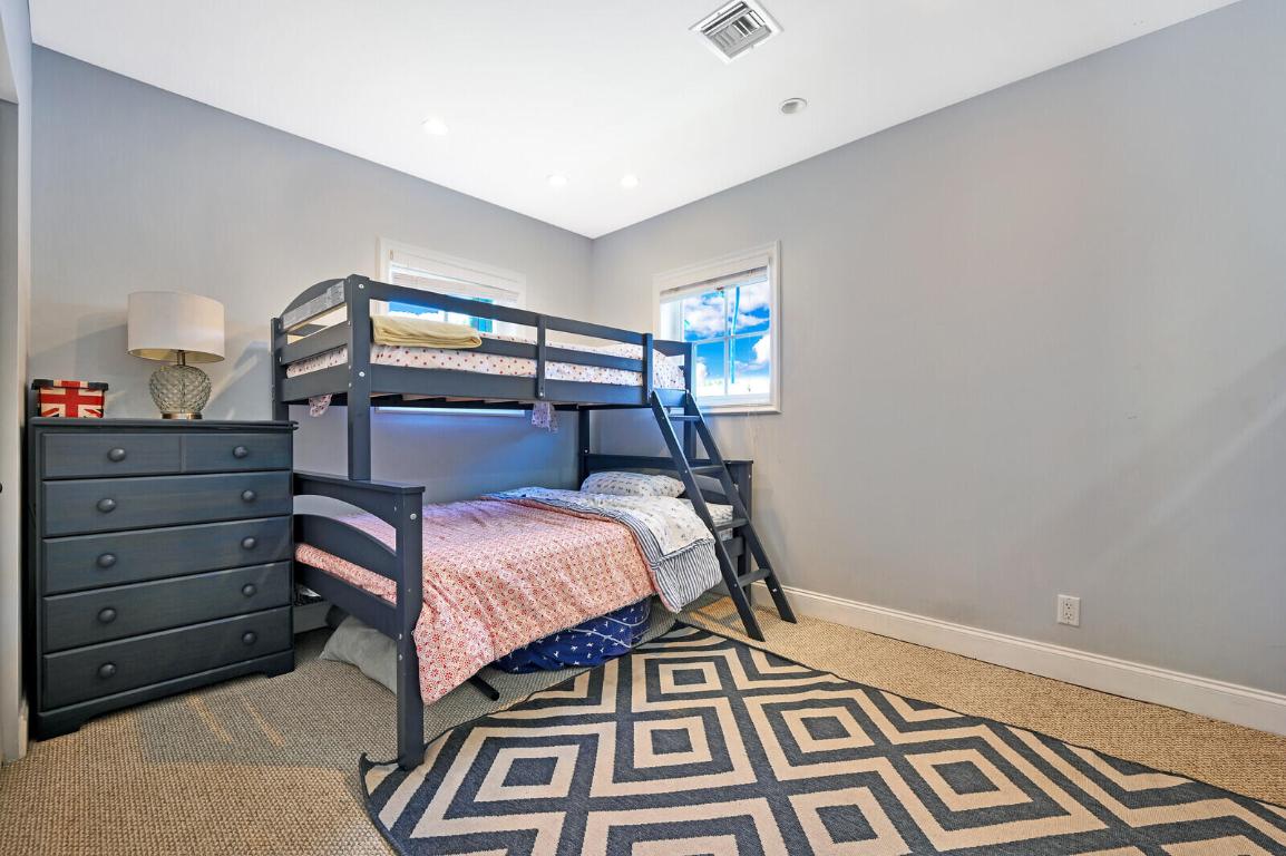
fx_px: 536
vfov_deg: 77.3
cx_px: 643
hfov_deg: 100.4
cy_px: 428
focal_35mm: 15
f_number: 11
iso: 280
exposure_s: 1/20
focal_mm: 15
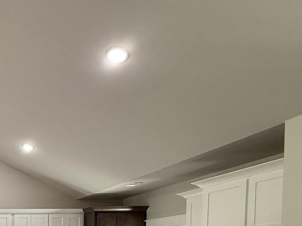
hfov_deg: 36.1
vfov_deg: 32.9
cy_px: 268
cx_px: -82
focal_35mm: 36
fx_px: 314
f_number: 2.2
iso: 200
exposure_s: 1/120
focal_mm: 2.22
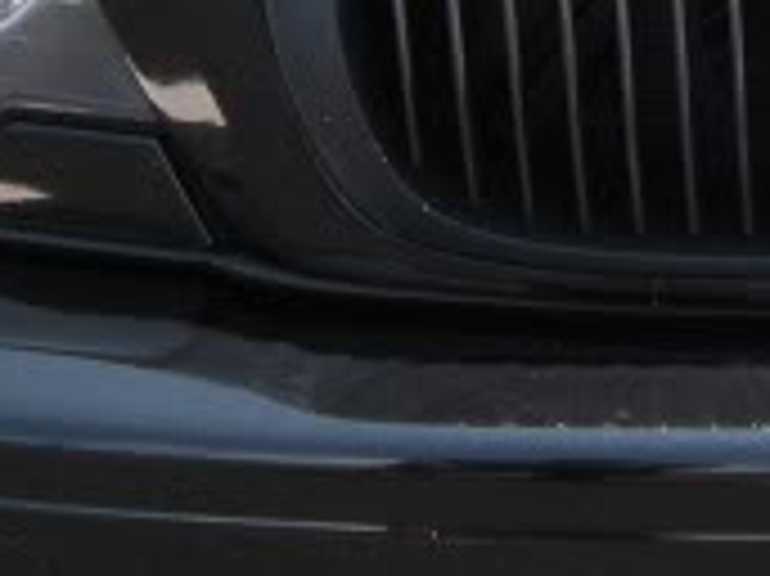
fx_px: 4668
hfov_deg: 9.2
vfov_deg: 7.0
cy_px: -270
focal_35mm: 210
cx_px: 1180
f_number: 3.8
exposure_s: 1/141
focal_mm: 5.9
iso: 64
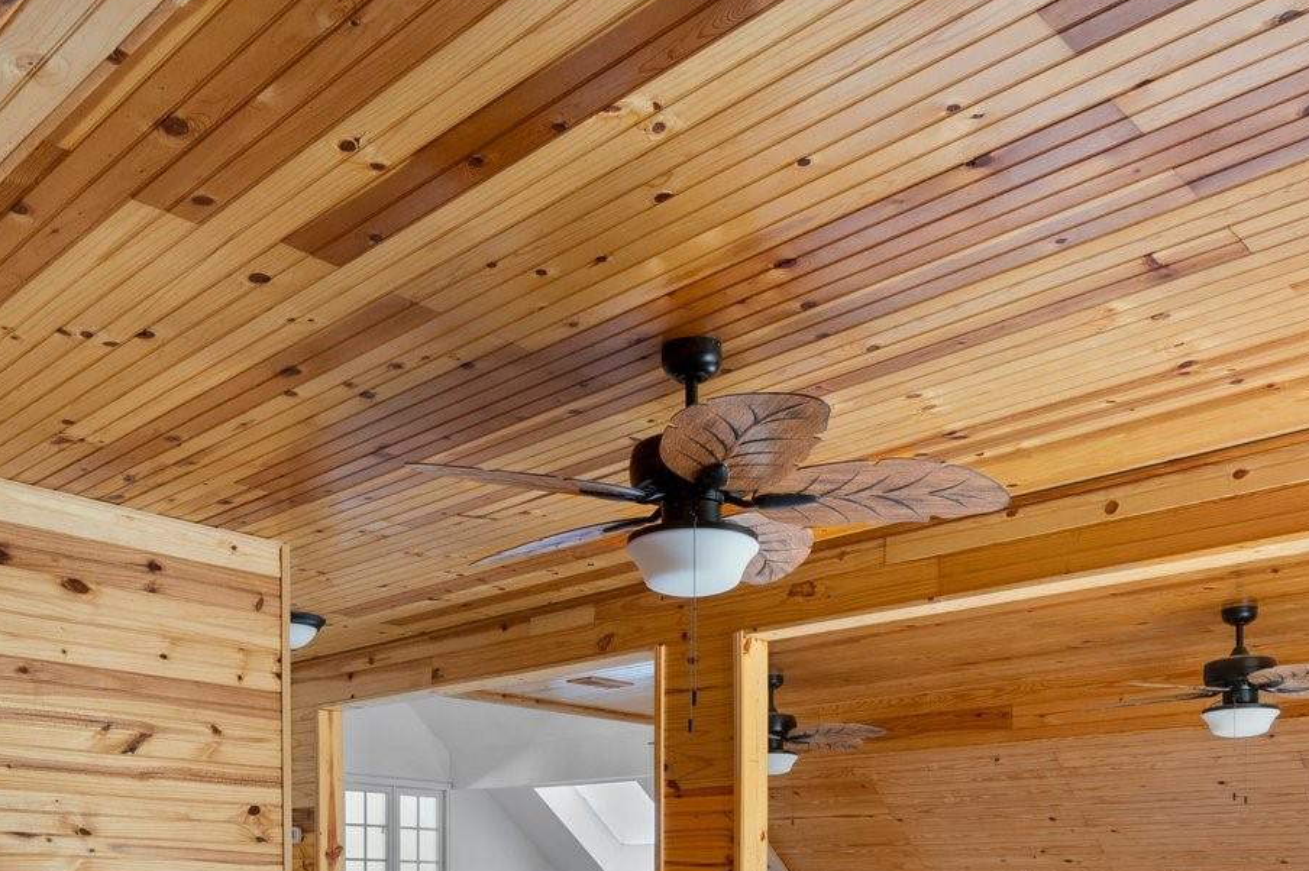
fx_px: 1236
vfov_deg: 35.0
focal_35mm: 34
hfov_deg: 55.7
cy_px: 885
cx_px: 573
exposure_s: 1/1.67
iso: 400
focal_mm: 10
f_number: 10
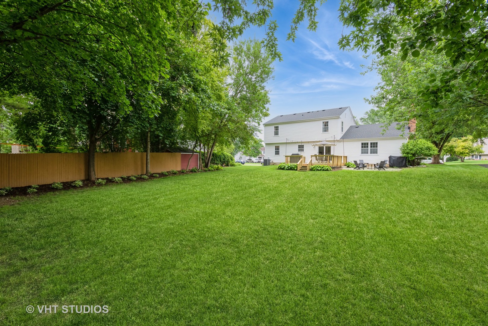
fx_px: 230
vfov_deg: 70.5
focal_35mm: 17
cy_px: 163
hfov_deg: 93.3
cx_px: 244
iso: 400
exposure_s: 1/100
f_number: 8
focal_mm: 17
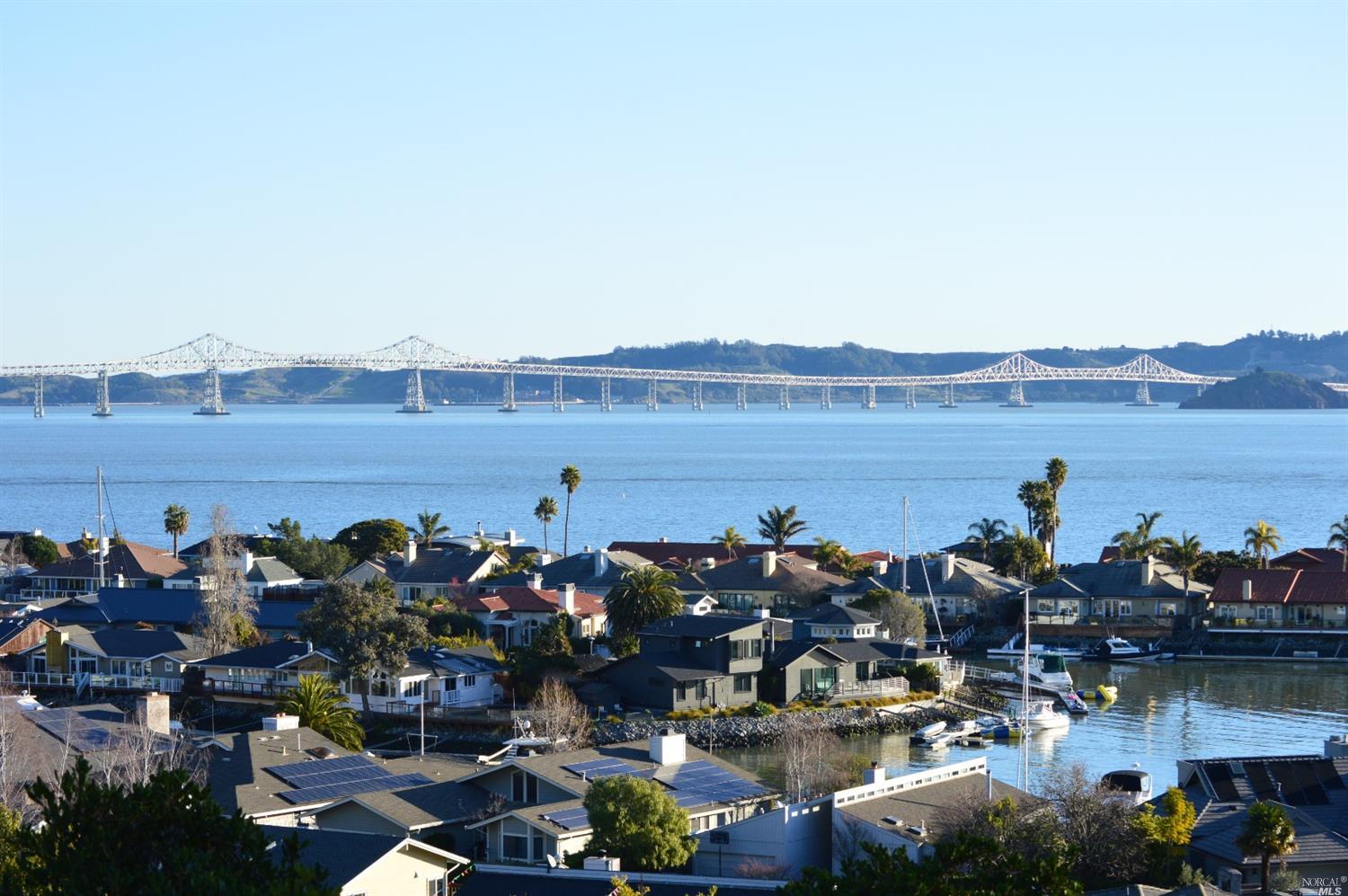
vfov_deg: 16.5
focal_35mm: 82
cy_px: 448
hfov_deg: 24.6
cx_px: 674
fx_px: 3086
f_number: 11
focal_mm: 55
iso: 400
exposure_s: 1/400
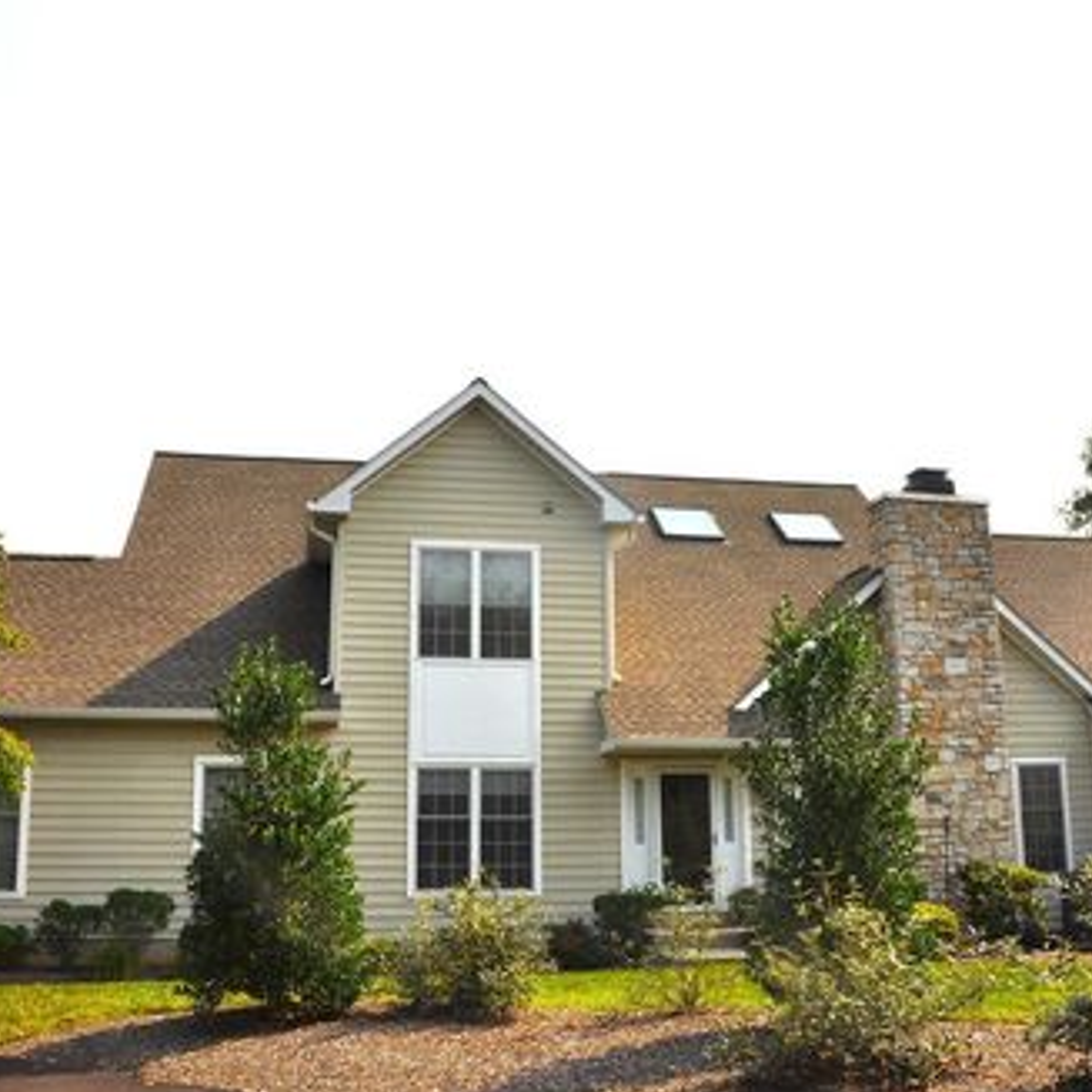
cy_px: 544
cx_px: 601
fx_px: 1249
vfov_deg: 47.2
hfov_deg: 47.2
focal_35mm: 35
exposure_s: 1/200
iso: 200
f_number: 14
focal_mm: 18
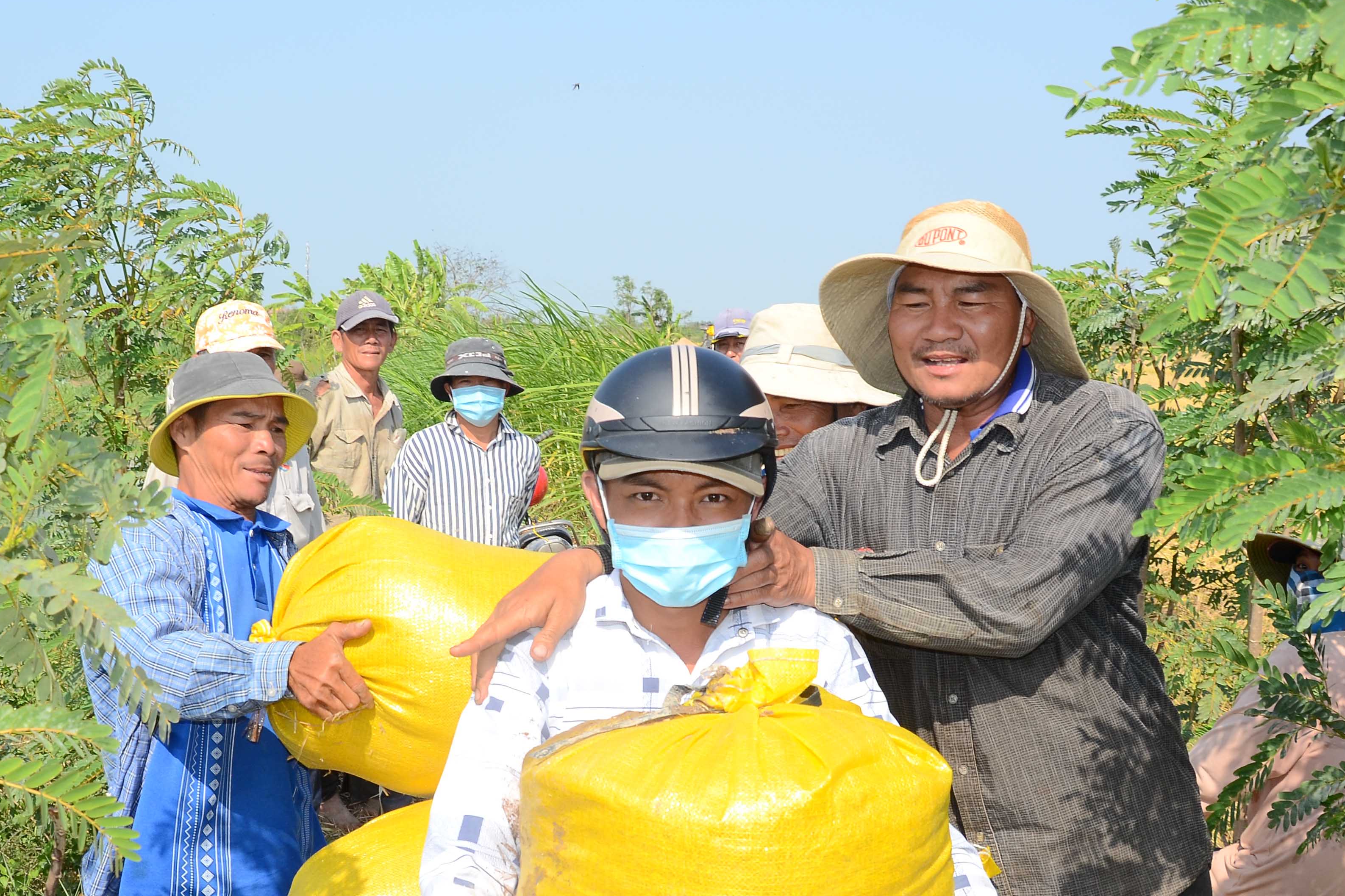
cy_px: 605
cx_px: 550
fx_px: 1708
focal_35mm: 46
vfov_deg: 29.2
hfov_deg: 42.8
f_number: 8
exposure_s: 1/200
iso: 100
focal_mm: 21
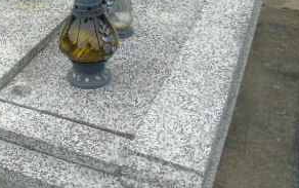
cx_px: 40
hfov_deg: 33.5
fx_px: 473
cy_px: 8
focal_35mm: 58
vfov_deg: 21.7
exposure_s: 1/125
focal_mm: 4.4
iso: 80
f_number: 3.4
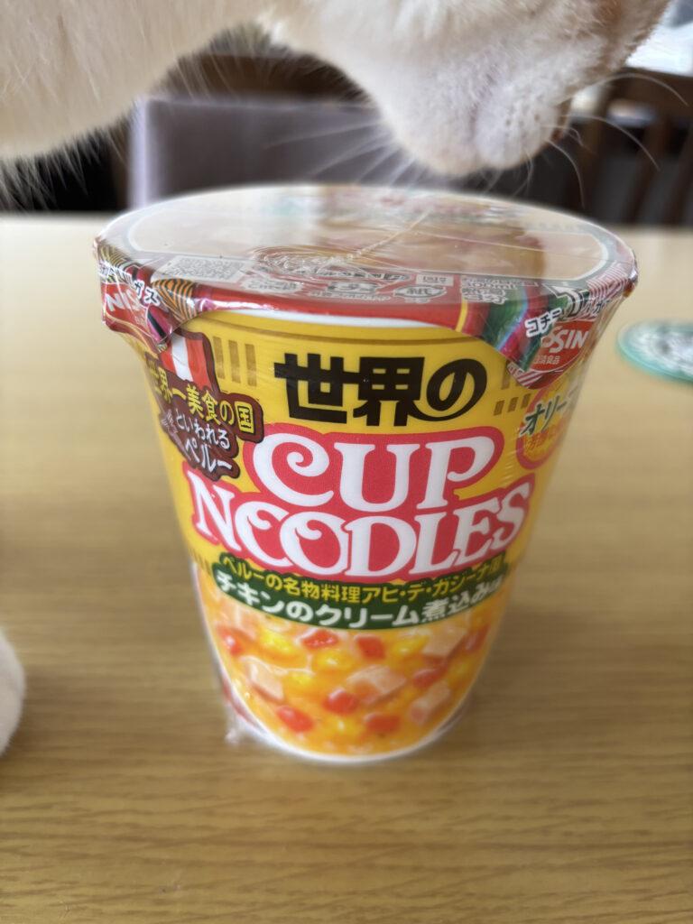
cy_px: 462
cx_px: 346
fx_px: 694
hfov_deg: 53.1
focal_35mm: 26
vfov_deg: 67.3
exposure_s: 1/66
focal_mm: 5.96
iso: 125
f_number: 1.6
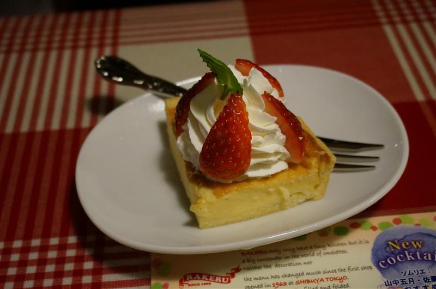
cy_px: 144
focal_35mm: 50
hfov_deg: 40.0
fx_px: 599
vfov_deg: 27.2
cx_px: 218
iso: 3200
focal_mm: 33
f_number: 5
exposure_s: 1/125
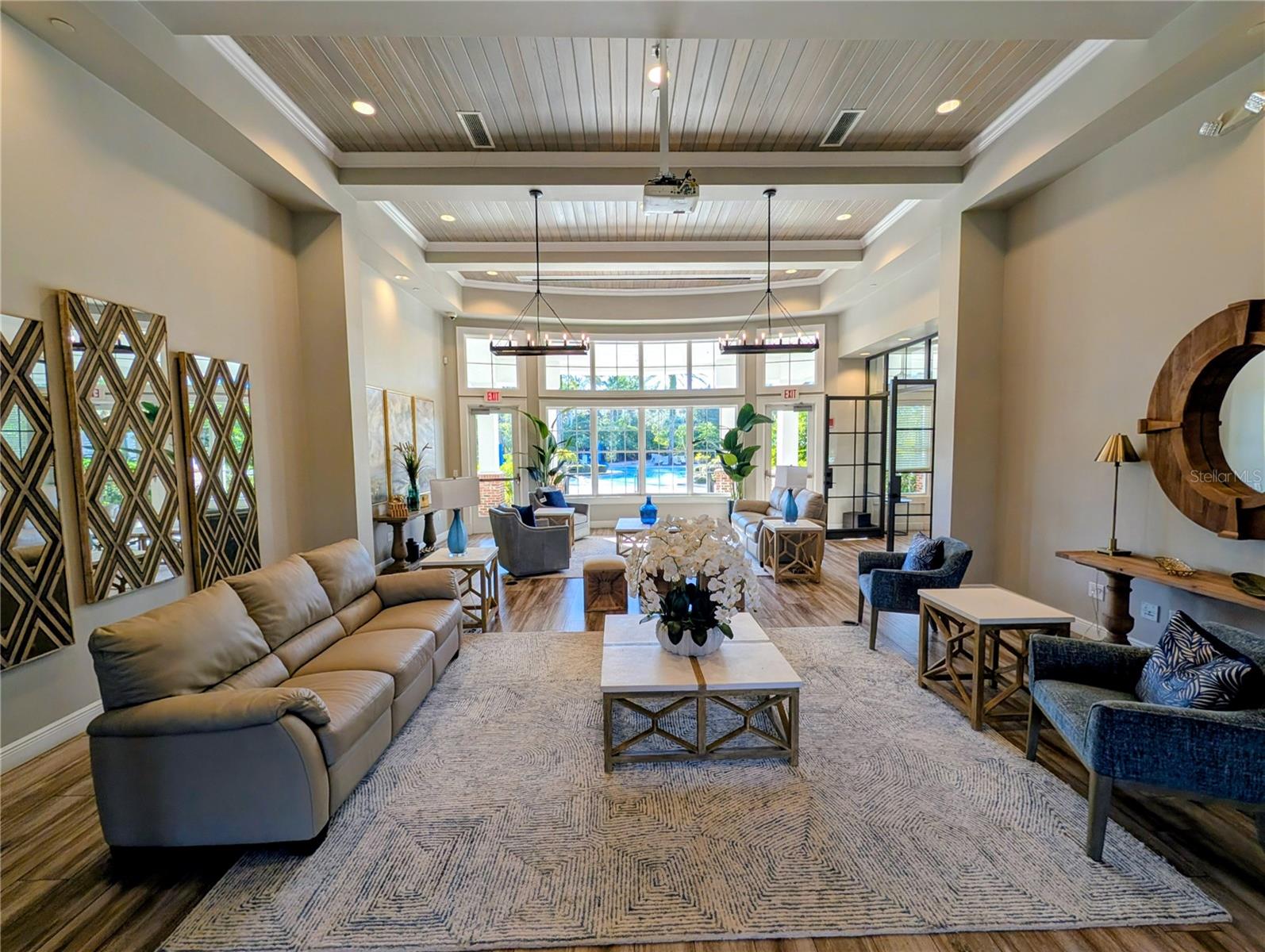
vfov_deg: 94.6
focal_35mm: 12
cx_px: 632
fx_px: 439
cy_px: 476
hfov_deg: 110.5
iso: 51
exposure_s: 1/440
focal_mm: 2.02
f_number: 1.7
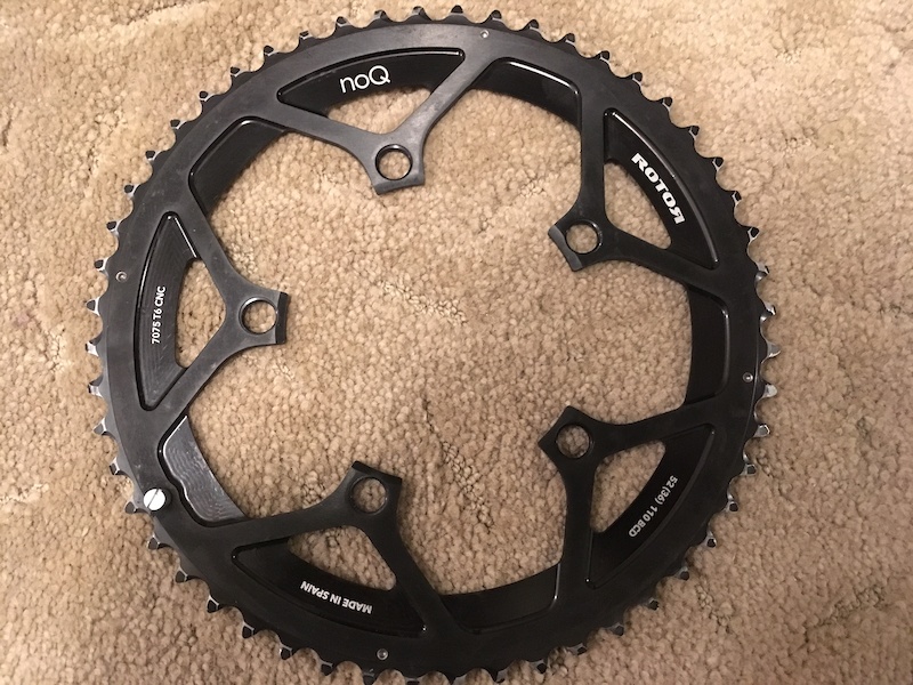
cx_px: 456
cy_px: 342
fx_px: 765
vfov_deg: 48.2
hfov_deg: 61.7
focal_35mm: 29
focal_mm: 4.15
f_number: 2.2
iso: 320
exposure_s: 1/15
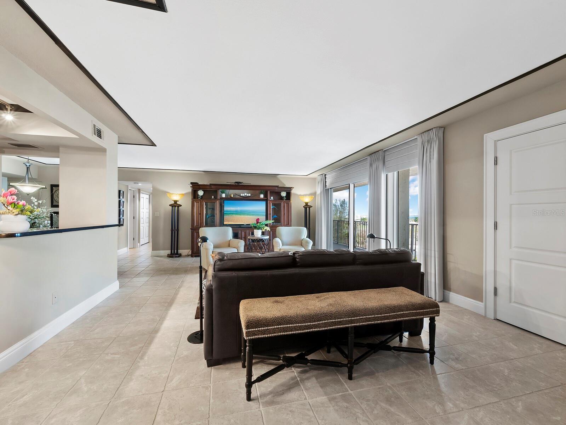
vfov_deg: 85.7
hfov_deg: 102.1
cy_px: 212
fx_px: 229
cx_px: 283
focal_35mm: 14
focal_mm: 7
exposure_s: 1/1.25
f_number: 11
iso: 400
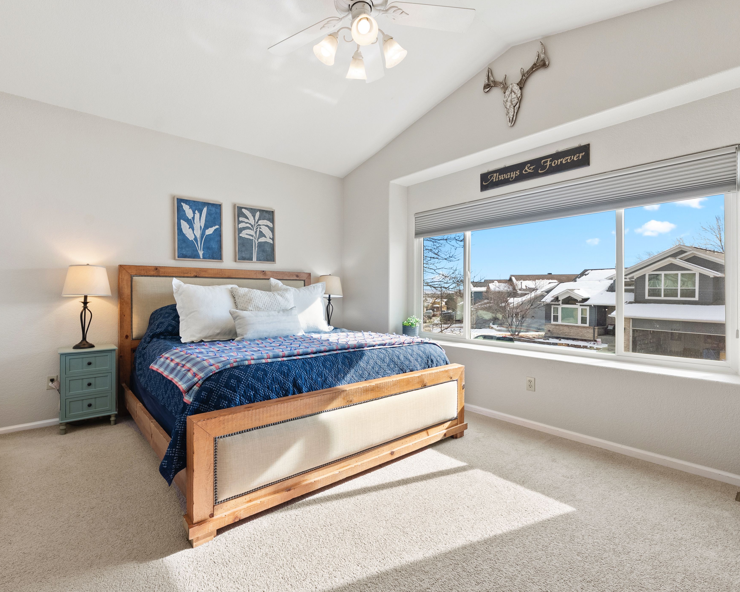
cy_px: 295
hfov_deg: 92.9
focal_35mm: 16
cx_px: 339
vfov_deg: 80.4
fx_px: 350
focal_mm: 14
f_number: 8
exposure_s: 1/20
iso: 640
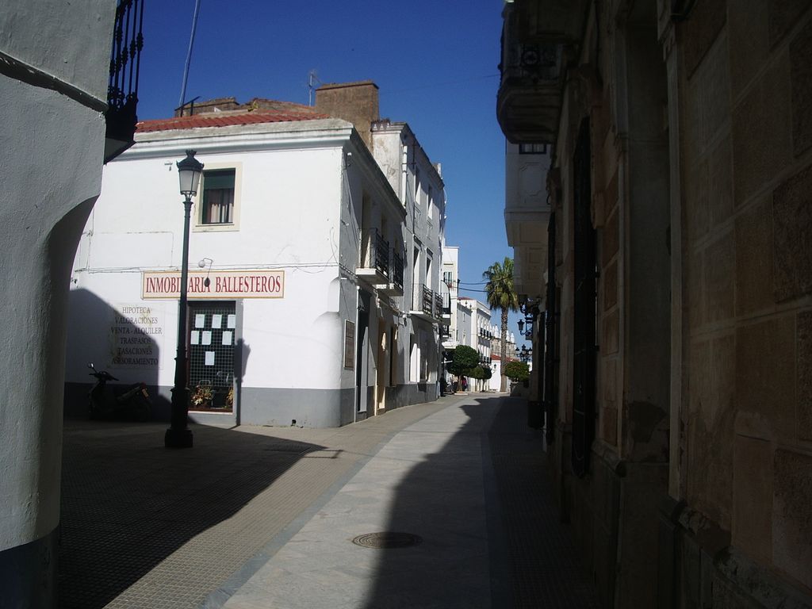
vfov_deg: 40.7
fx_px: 821
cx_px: 406
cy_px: 304
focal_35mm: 35
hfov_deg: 52.6
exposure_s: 1/1000
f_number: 4.3
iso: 50
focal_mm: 5.8
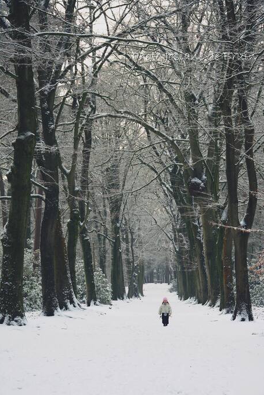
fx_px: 1033
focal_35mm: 94
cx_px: 132
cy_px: 196
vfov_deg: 21.7
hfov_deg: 14.6
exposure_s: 1/400
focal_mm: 62
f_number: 7.1
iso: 800
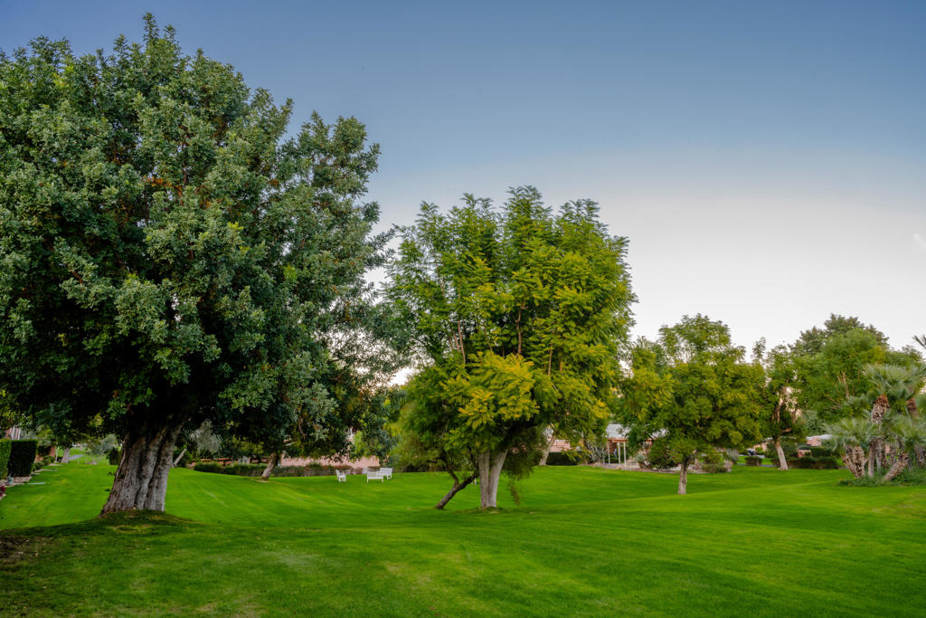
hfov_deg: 73.7
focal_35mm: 24
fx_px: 617
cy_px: 309
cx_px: 463
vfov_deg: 53.1
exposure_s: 1/3
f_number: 18
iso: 64
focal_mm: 24
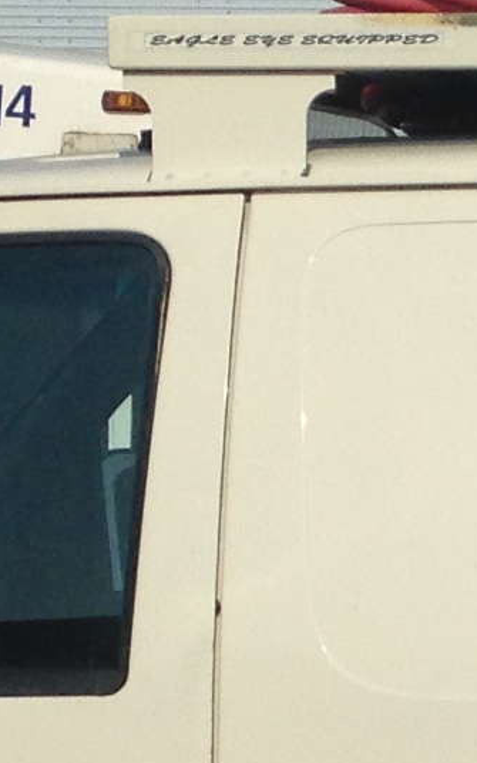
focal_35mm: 213
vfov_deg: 9.8
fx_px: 4430
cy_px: 625
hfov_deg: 6.0
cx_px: 998
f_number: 2.4
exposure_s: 1/4926
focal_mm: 4.12
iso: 50
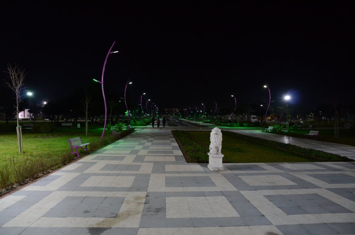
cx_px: 178
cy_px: 118
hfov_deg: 67.5
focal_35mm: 27
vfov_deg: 47.7
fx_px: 266
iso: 2500
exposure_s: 1/50
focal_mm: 18
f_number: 3.5
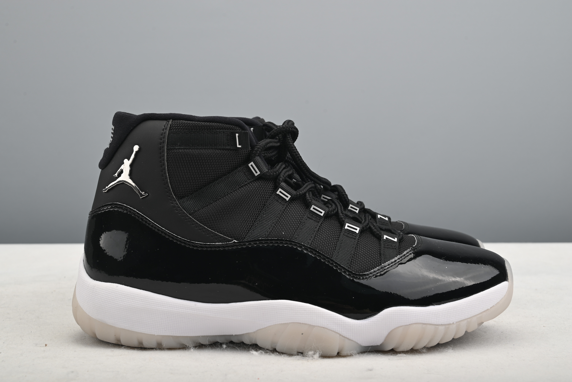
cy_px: 191
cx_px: 286
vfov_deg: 27.0
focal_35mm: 50
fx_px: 795
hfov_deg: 39.6
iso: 100
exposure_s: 1/200
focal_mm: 50
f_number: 11
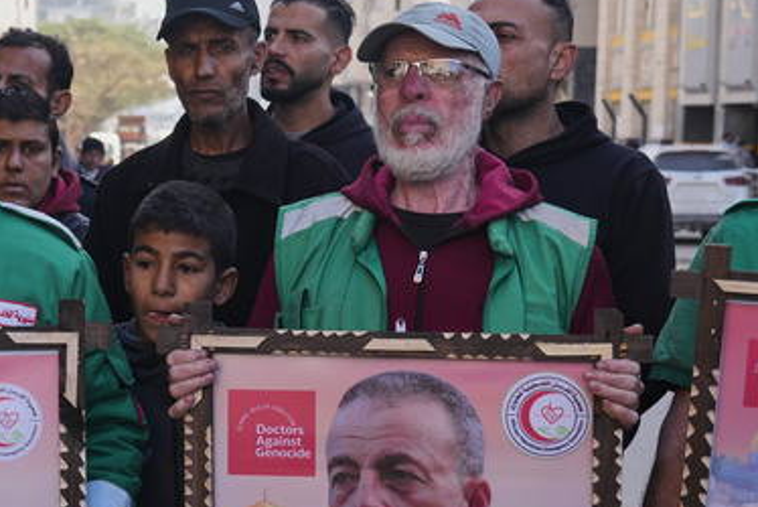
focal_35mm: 93
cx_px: 126
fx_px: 1960
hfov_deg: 21.6
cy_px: 321
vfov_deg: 14.7
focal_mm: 34
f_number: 4.5
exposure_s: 1/800
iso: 400
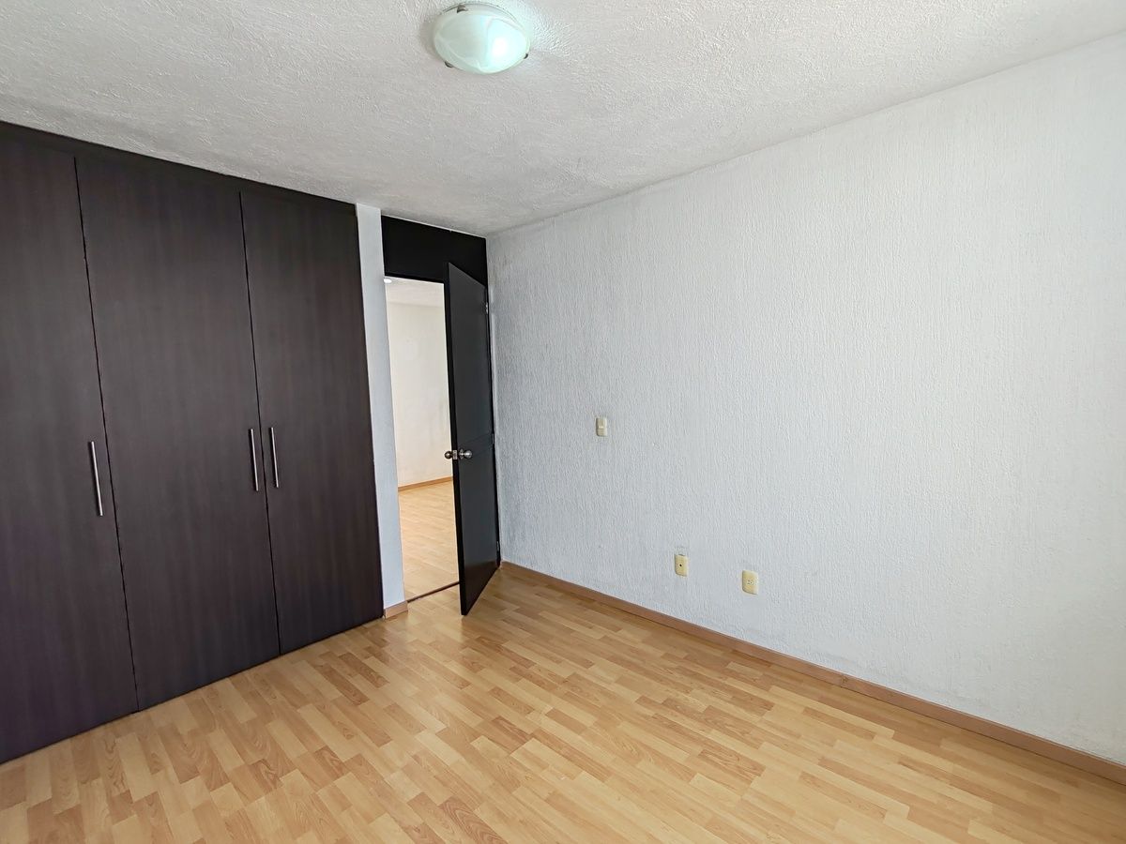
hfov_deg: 94.5
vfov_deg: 78.1
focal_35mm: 16
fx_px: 520
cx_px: 563
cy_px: 422
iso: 50
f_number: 2.2
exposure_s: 1/100
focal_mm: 1.96
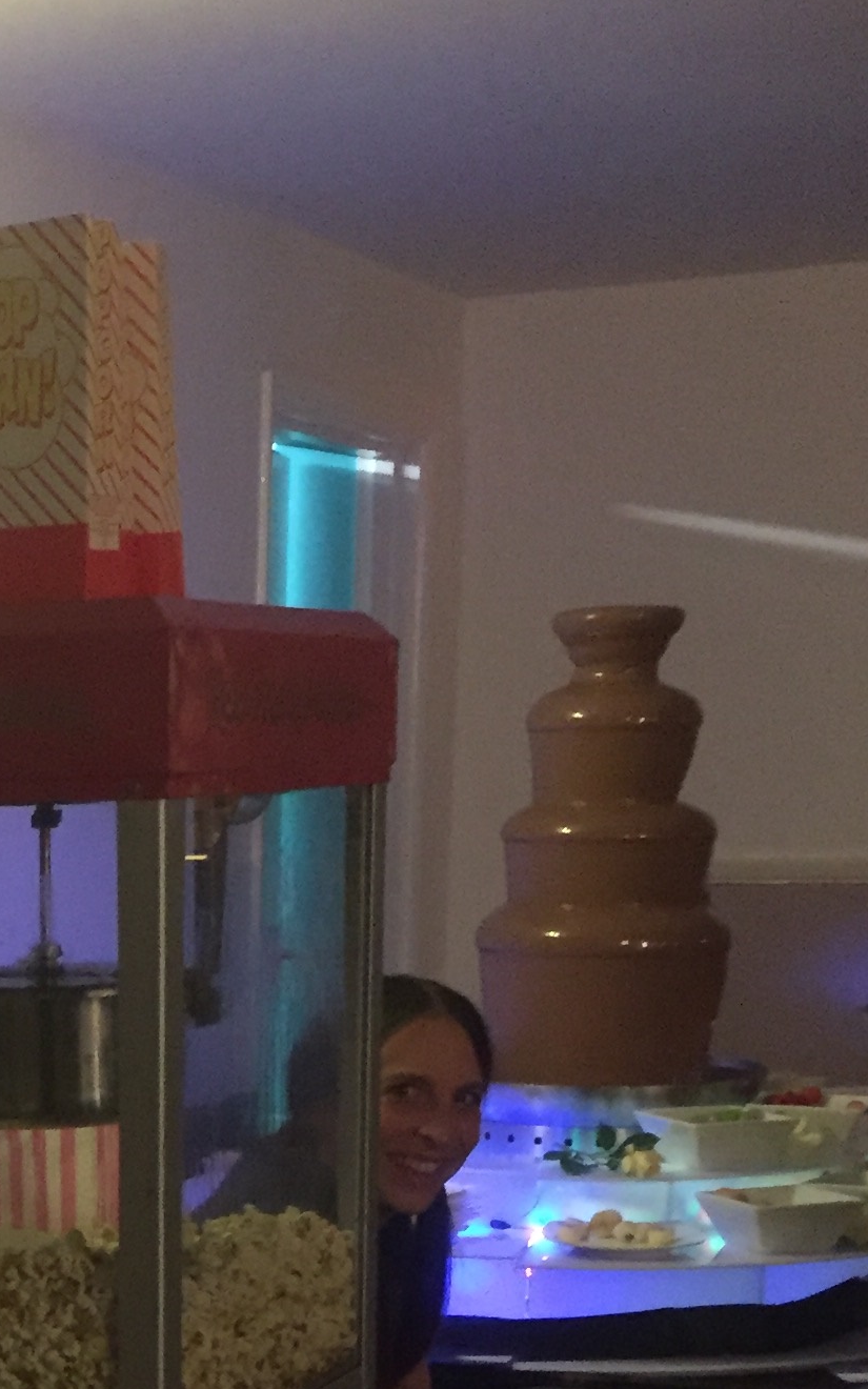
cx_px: -217
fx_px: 2877
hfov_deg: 16.4
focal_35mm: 76
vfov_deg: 25.7
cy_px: 1418
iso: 320
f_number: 2.2
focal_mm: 4.15
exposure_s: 1/17
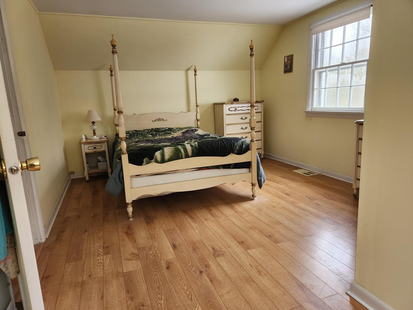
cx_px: 206
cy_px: 155
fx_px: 274
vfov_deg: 58.9
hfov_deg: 73.9
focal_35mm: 23
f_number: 1.8
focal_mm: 5.4
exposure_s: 1/120
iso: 320
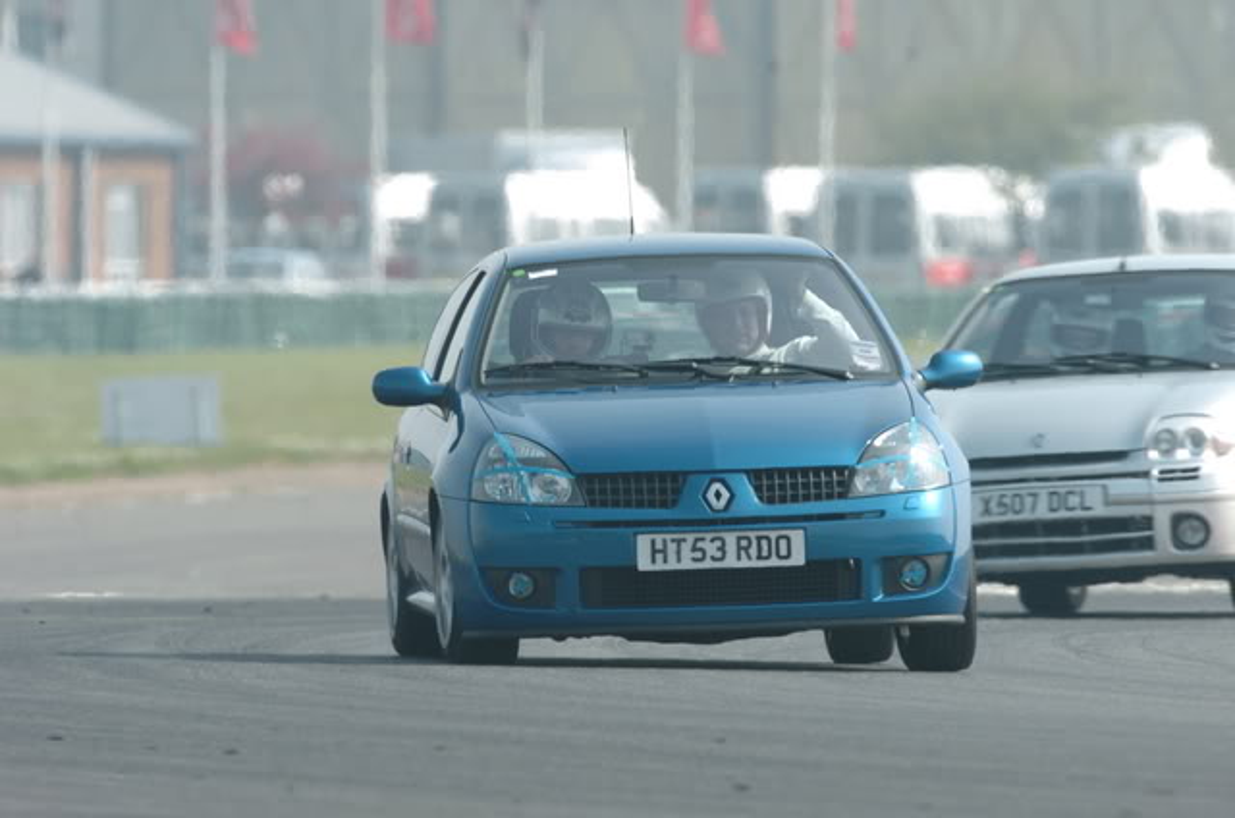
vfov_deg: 1.5
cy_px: 409
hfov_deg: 2.3
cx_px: 618
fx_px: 30813
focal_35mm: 900
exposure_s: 1/320
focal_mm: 600
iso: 200
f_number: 8
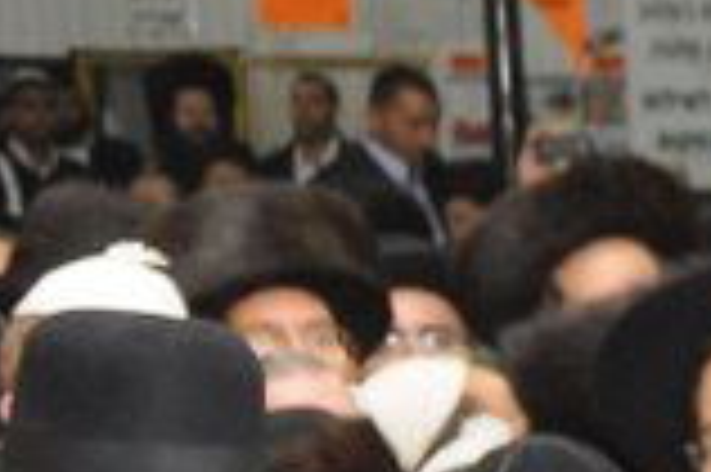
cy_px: 868
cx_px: 2074
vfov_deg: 6.3
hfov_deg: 8.3
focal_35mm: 214
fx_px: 4222
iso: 640
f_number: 3.8
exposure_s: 1/100
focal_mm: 22
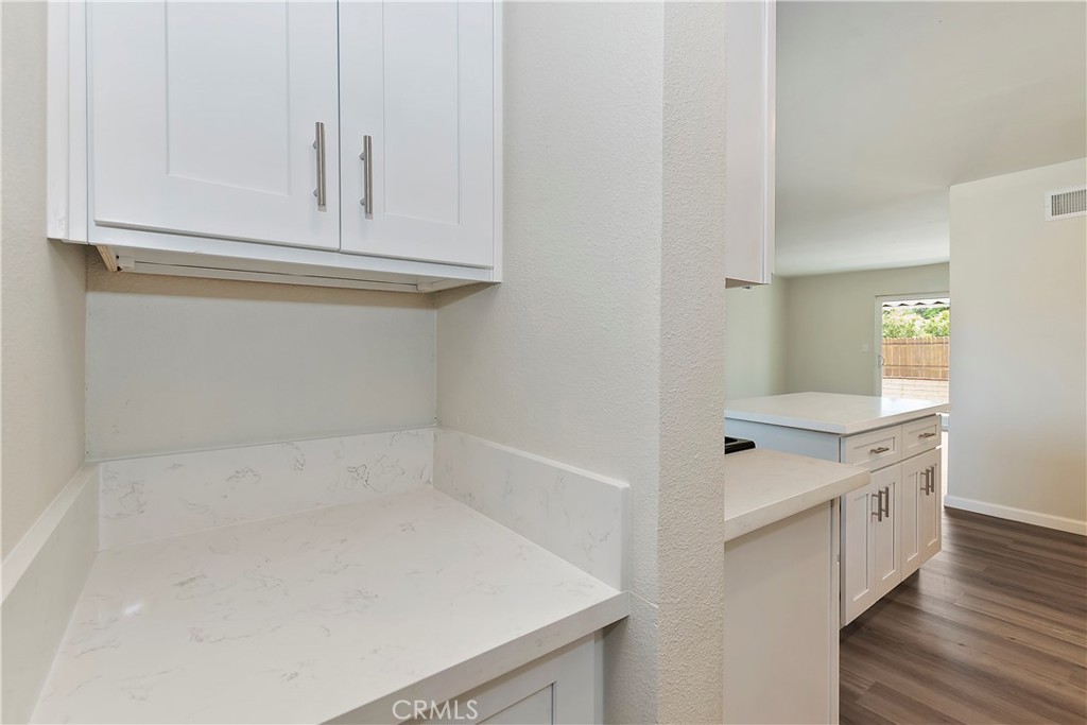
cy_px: 362
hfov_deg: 100.4
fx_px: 453
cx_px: 544
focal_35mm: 15
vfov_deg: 77.3
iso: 360
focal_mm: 10
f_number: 8
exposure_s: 1/30
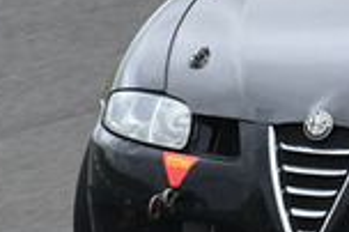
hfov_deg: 0.5
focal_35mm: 3955
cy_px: -154
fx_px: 38300
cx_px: 370
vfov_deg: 0.3
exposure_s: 1/640
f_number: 11
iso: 1250
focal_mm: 500
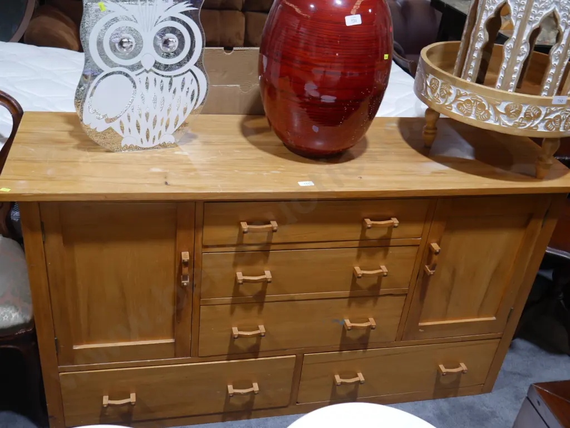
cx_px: 285
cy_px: 214
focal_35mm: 36
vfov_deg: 39.7
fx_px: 593
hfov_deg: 51.3
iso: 320
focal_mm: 18
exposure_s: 1/60
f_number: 4
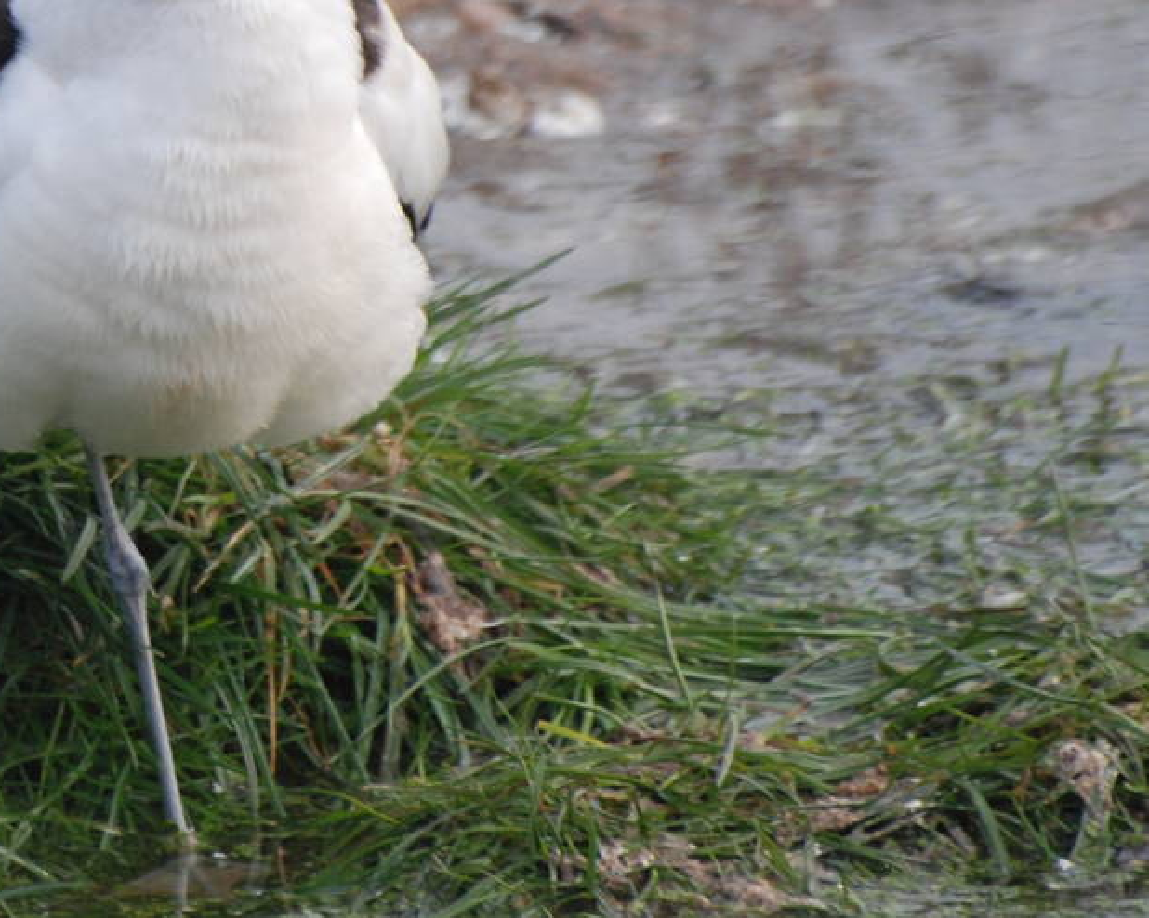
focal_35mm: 1095
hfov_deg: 1.8
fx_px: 37225
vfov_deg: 1.4
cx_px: -175
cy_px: 116
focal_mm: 300
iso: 400
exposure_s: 1/200
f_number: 5.6
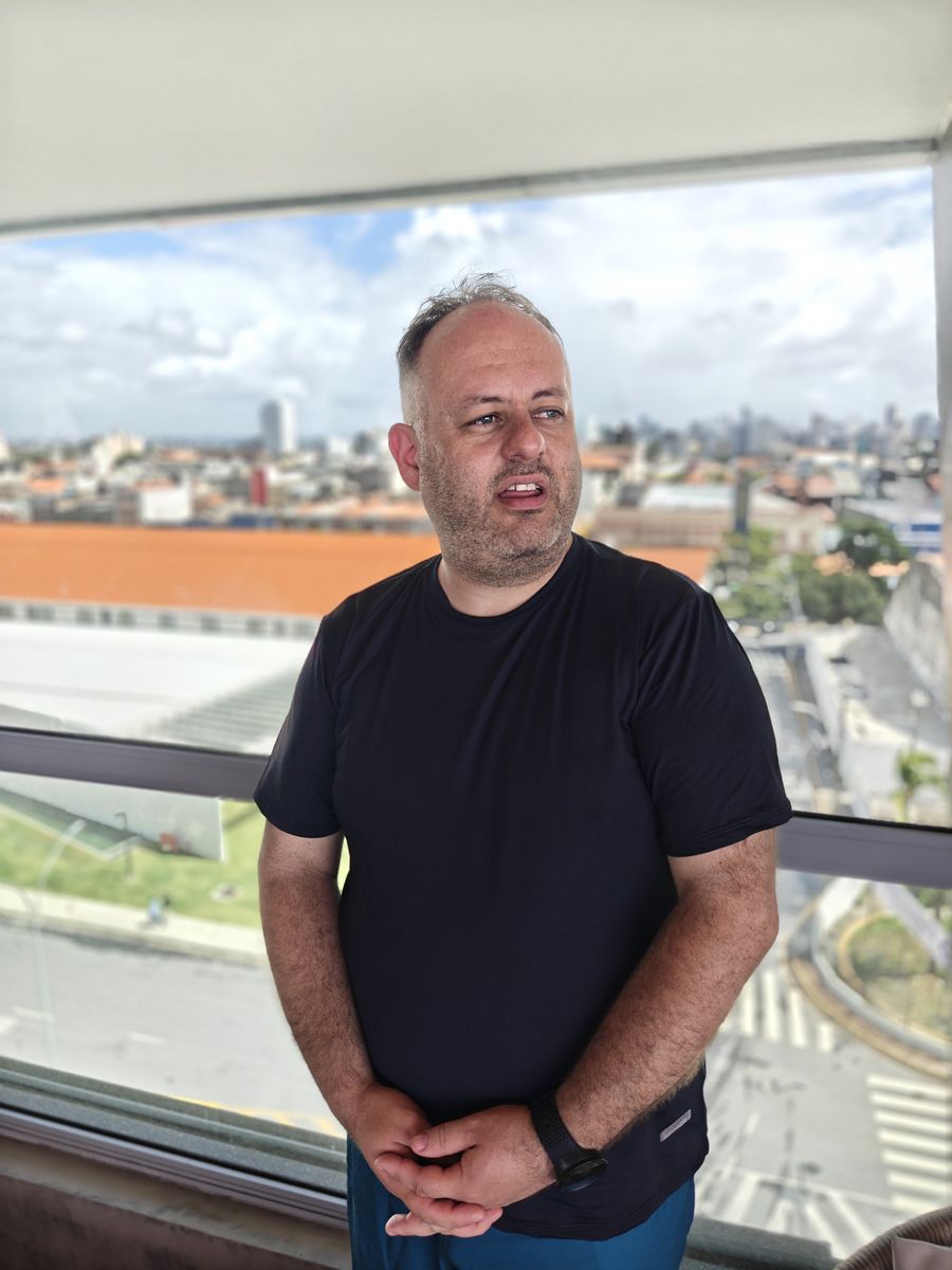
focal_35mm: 23
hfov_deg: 58.9
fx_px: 843
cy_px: 635
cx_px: 476
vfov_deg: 73.9
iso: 50
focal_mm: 6.06
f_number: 3.5
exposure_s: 1/241
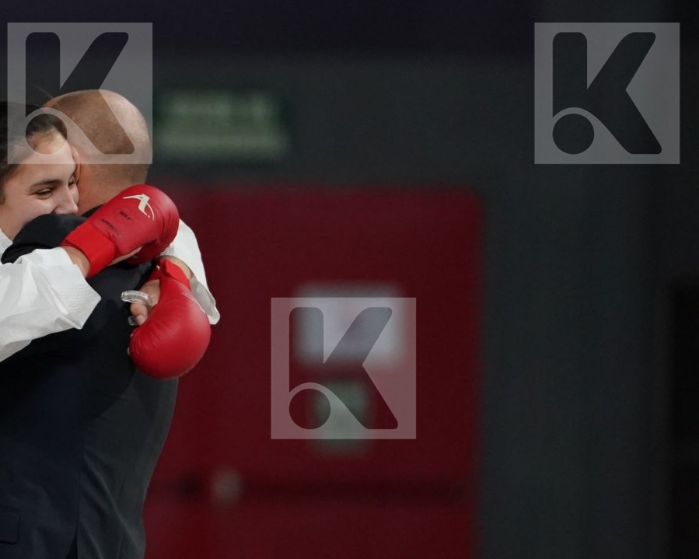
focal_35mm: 564
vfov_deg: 2.7
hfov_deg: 3.4
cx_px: 80
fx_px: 11667
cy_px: 369
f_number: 2.8
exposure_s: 1/1000
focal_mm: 200
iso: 2500
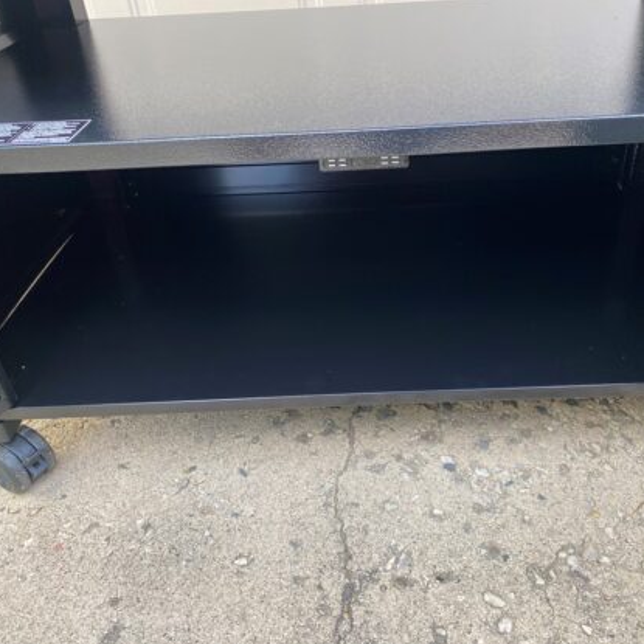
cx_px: 376
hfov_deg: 52.3
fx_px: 652
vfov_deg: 52.5
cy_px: 323
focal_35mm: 31
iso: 50
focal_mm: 4.25
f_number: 1.8
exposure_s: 1/122
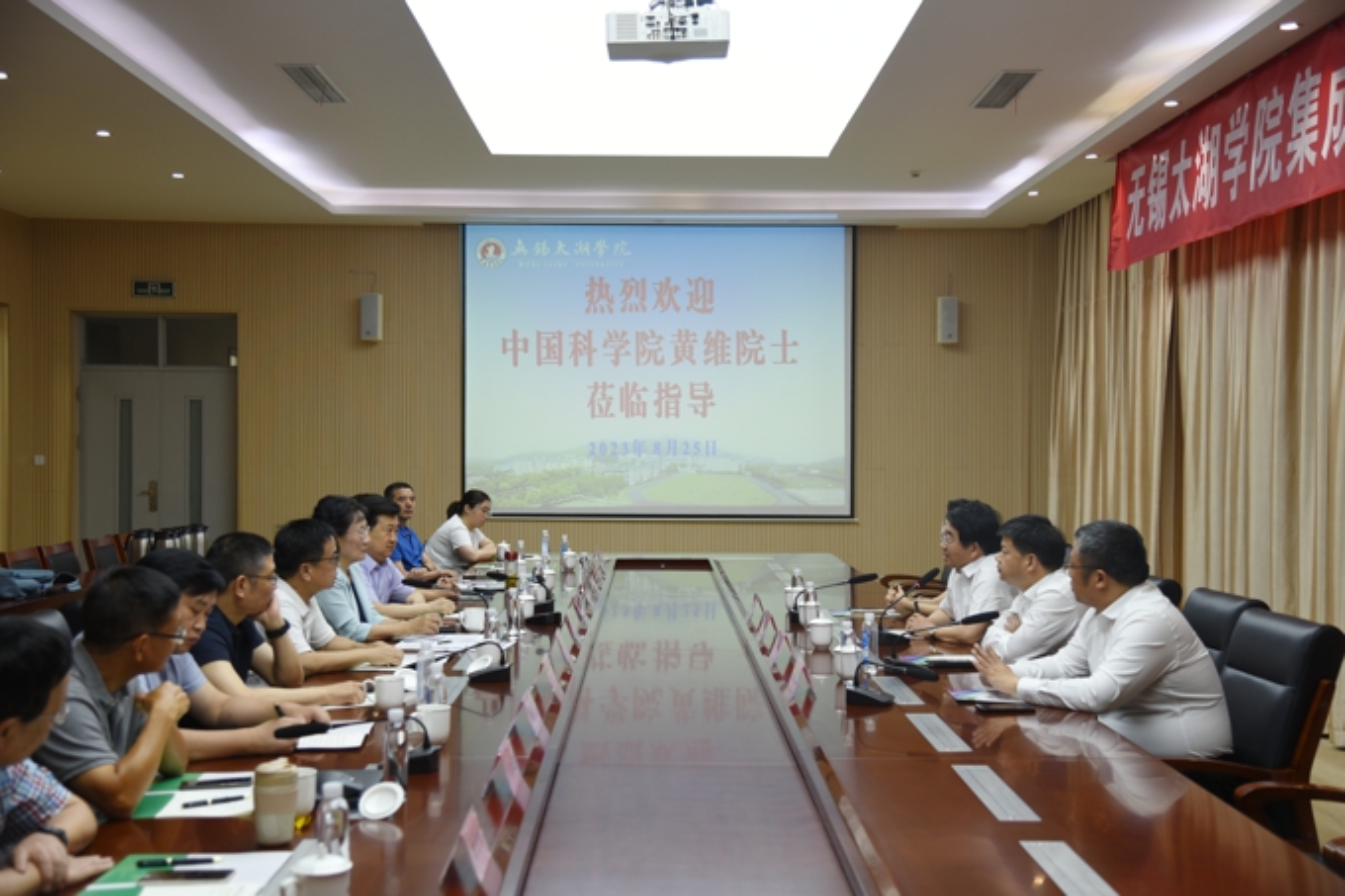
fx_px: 1643
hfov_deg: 44.5
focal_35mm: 44
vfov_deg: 30.5
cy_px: 448
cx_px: 672
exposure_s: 1/50
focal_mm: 44
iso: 250
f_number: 4
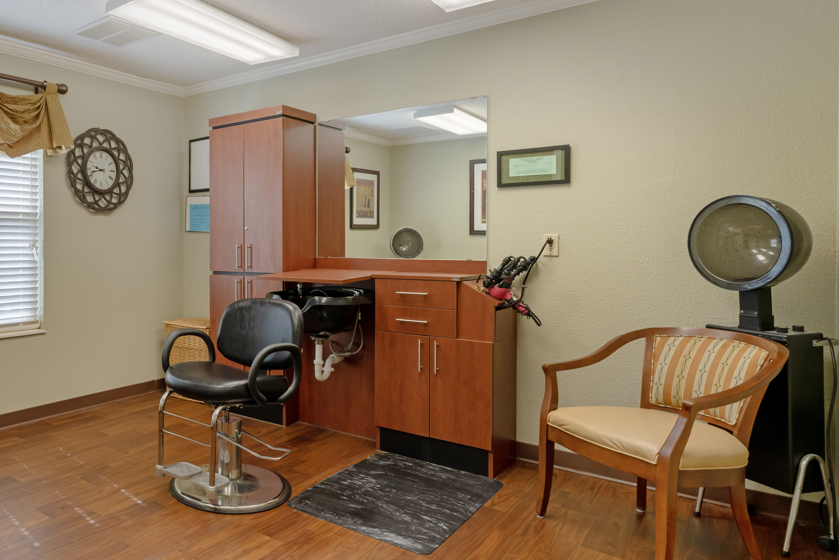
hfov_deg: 66.7
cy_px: 284
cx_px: 165
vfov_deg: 53.1
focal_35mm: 24
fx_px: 559
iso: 400
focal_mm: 14
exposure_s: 1/80
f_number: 10
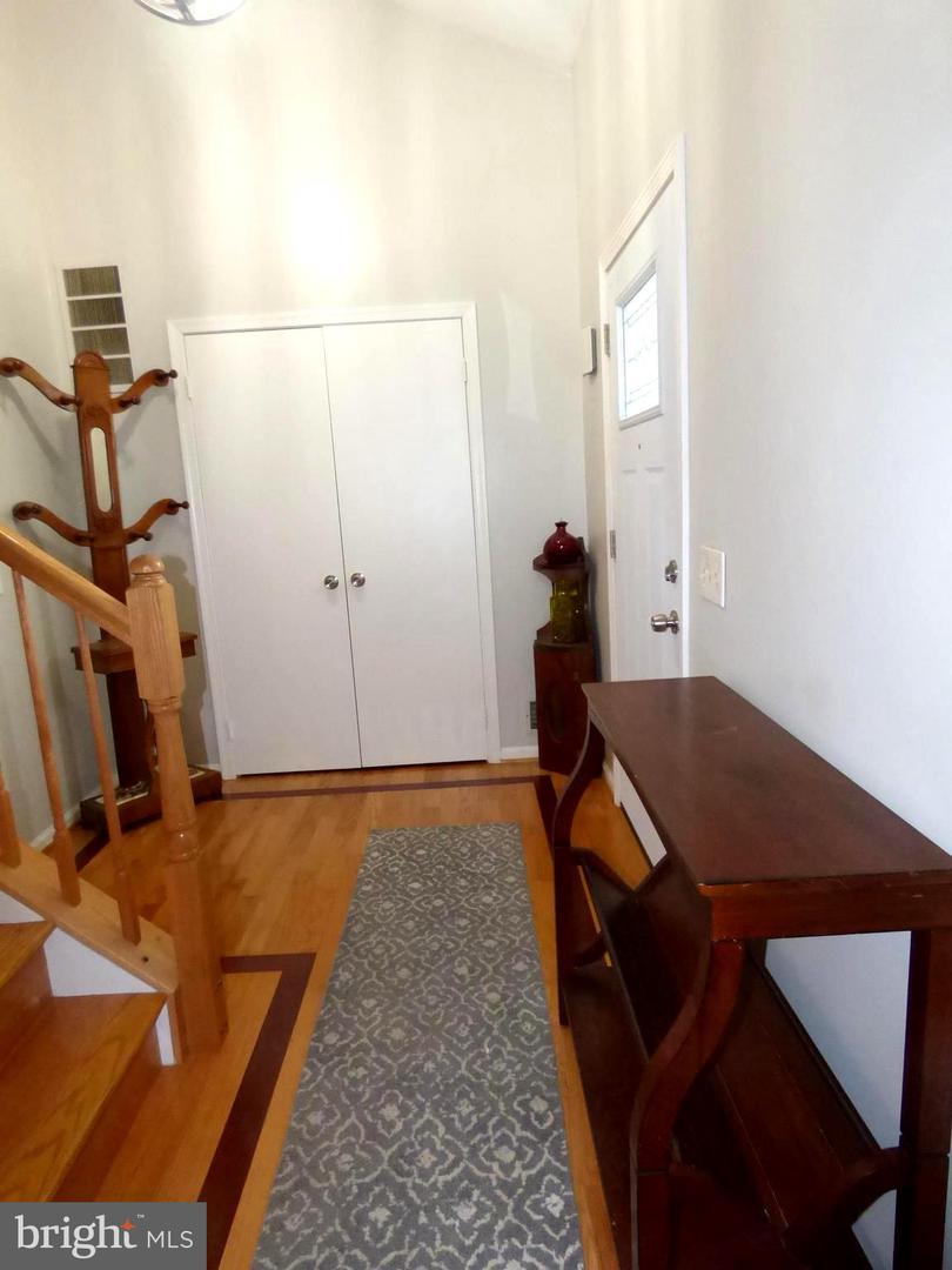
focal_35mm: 20
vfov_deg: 81.7
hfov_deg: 66.0
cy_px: 635
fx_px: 733
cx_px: 476
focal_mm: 3.58
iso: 800
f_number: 2.8
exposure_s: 1/60
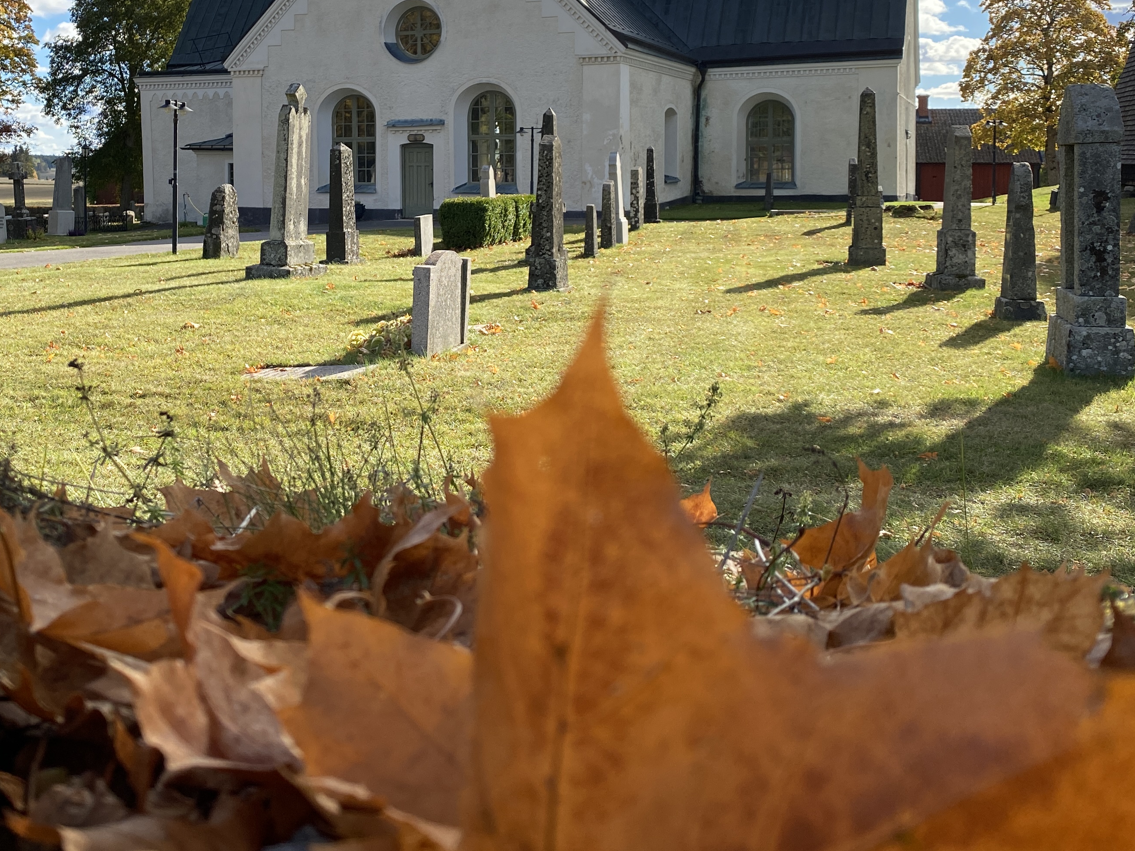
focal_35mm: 40
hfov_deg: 46.3
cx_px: 413
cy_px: 223
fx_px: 1312
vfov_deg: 35.3
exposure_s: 1/1866
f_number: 1.8
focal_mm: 4.25
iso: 32
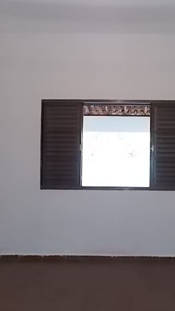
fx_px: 281
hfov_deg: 34.0
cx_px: 128
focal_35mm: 34
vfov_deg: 58.0
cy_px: 155
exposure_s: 1/30
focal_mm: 4
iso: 320
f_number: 3.1
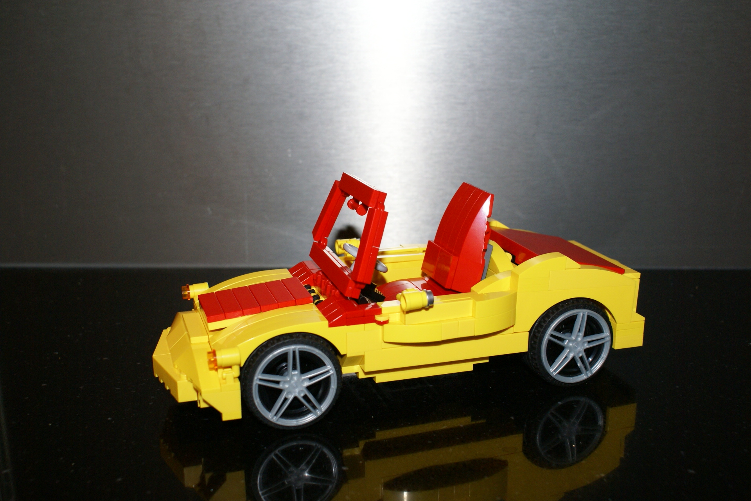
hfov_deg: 46.4
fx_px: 876
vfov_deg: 31.9
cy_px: 250
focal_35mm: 42
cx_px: 376
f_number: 5.6
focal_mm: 28
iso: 400
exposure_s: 1/60
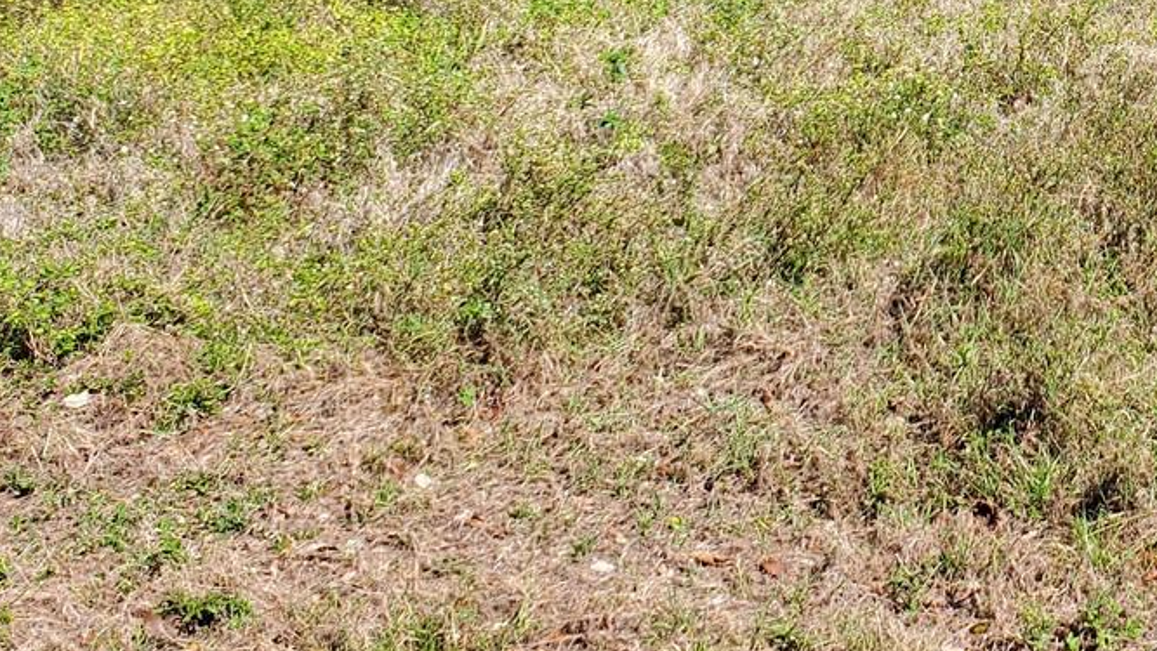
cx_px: 1070
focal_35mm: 68
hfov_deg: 29.5
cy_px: -163
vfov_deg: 16.9
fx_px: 2087
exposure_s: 1/923
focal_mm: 4.3
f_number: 2.4
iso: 50
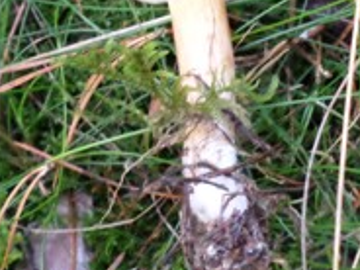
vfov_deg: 19.0
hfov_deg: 25.3
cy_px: 58
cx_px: 144
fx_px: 801
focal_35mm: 77
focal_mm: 4.5
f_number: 2.5
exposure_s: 1/30
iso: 480
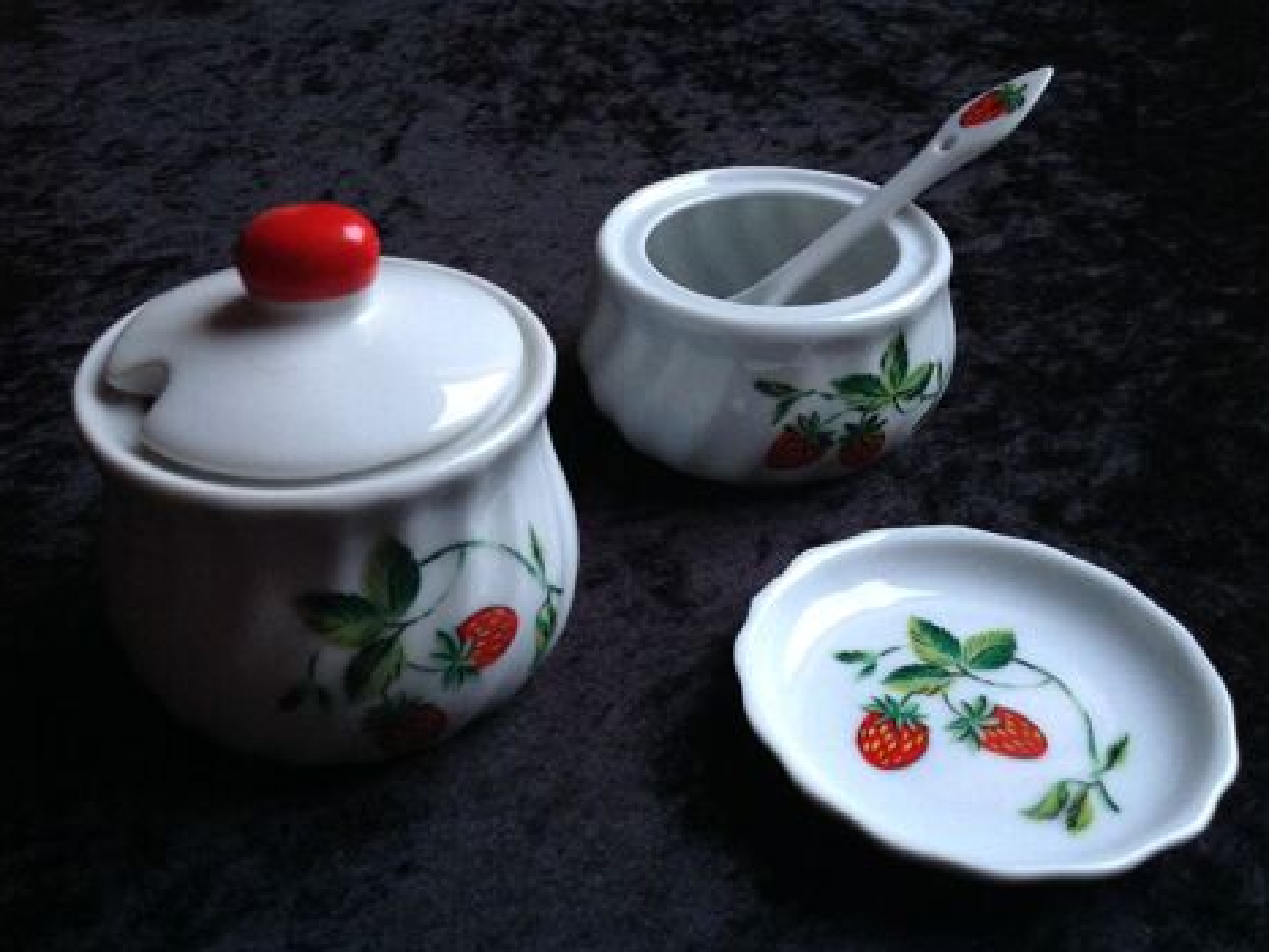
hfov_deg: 51.3
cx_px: 645
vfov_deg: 39.7
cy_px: 486
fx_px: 1320
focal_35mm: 36
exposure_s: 1/15
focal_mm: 4.28
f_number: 2.4
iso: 320
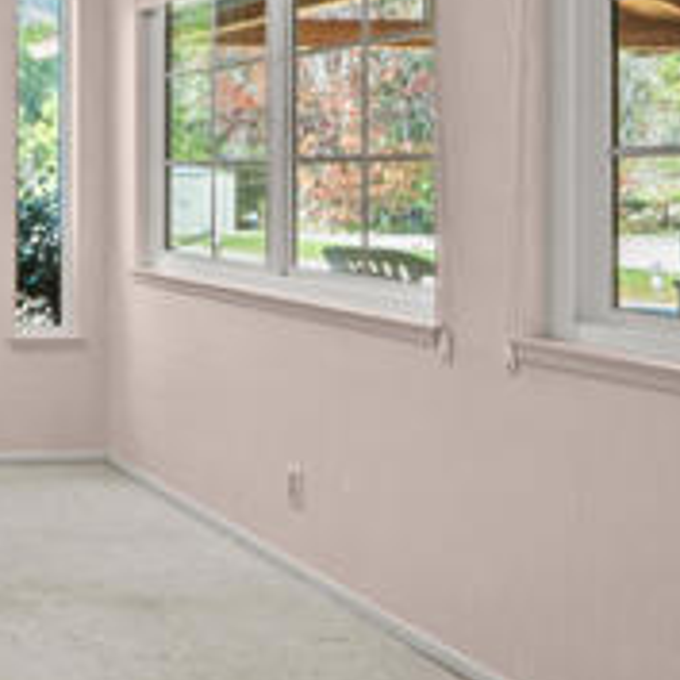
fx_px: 956
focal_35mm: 43
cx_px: -388
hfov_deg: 26.1
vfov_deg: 38.5
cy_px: 206
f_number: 9
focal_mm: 14
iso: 100
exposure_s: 1/1.67
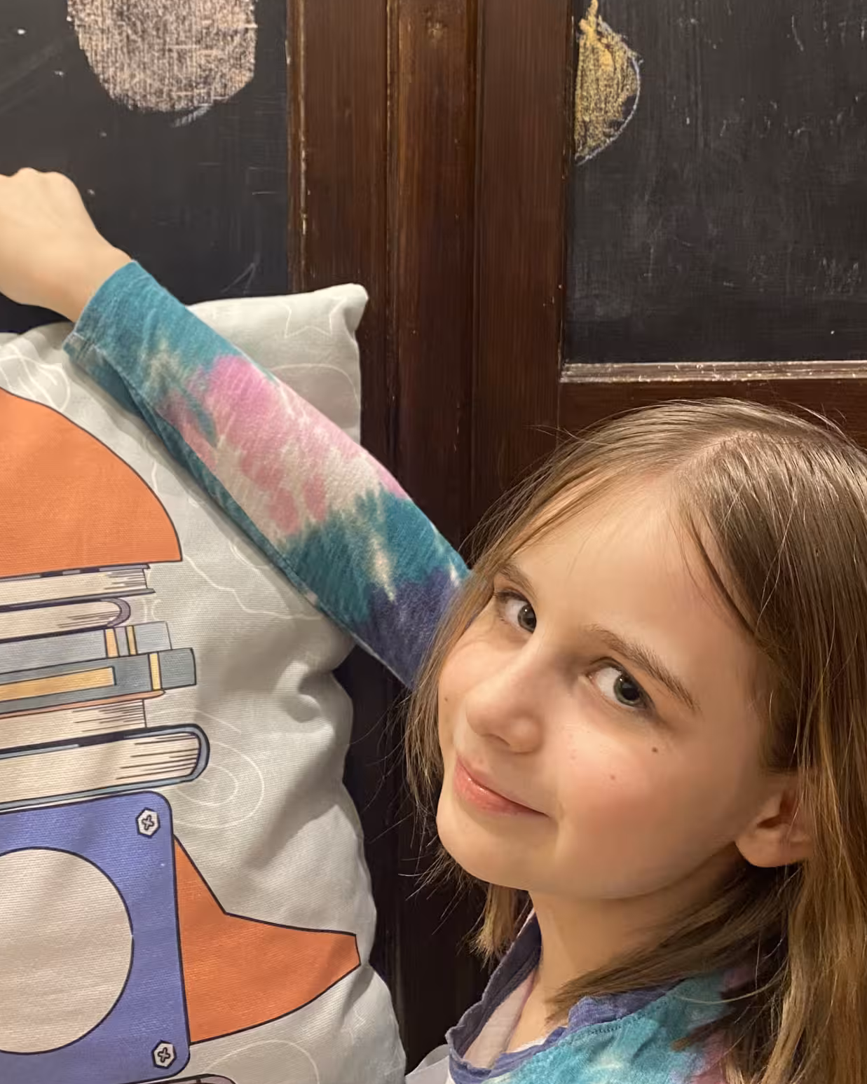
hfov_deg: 35.5
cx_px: 331
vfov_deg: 43.6
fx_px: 1348
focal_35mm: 42
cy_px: 430
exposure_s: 1/50
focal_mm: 4.25
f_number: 1.8
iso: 400
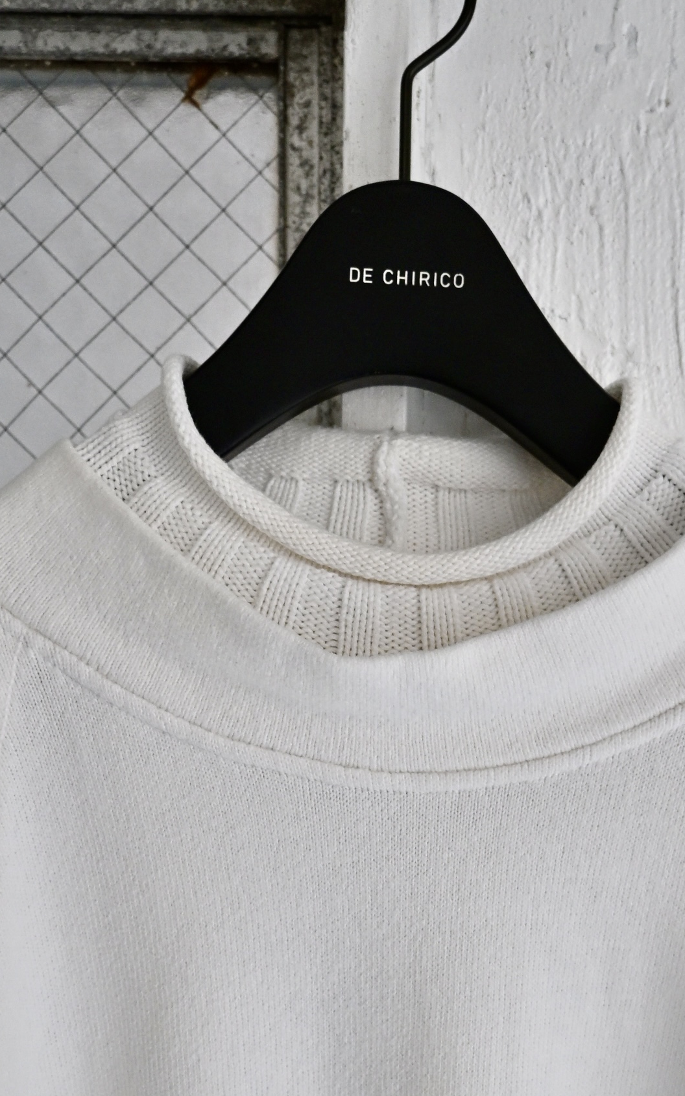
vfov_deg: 52.6
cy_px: 624
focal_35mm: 37
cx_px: 401
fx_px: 1105
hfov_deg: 34.4
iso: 640
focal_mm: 16
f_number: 3.5
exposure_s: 1/25
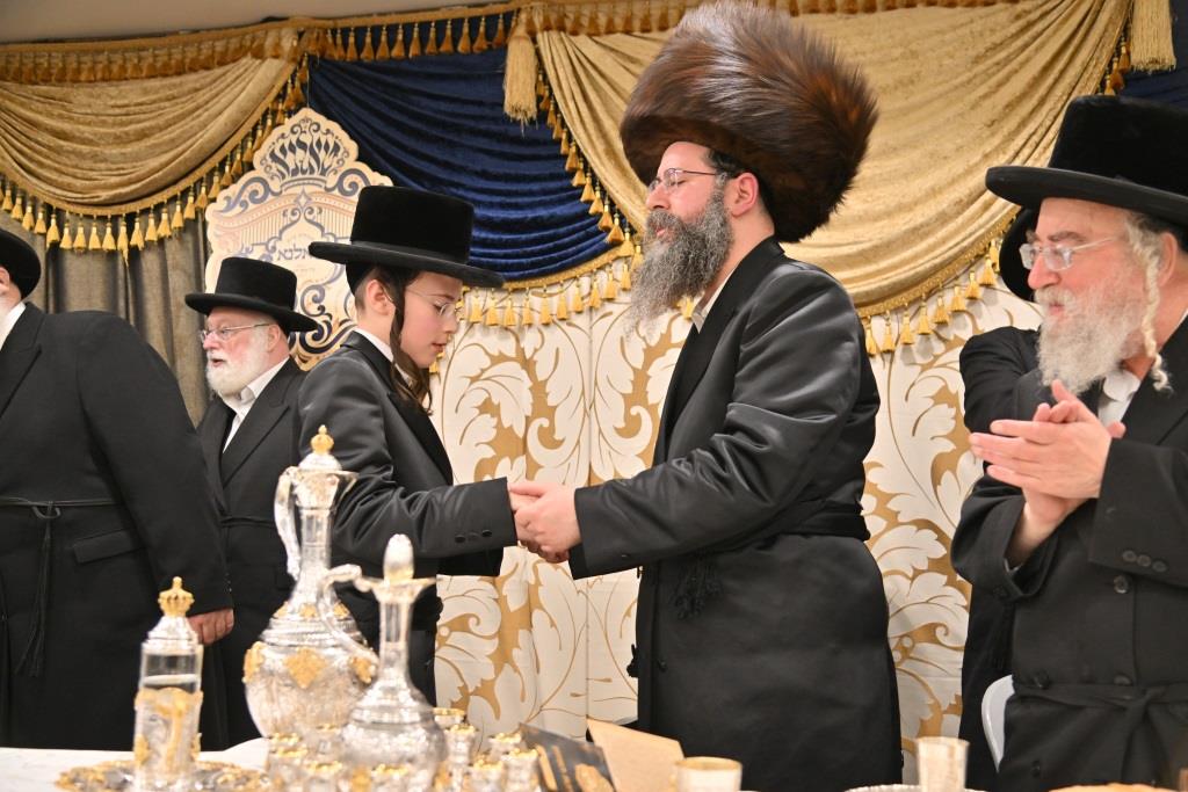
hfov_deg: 50.7
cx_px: 594
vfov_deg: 35.1
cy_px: 396
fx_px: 1254
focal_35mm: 38
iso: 800
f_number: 4
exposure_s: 1/320
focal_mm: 38
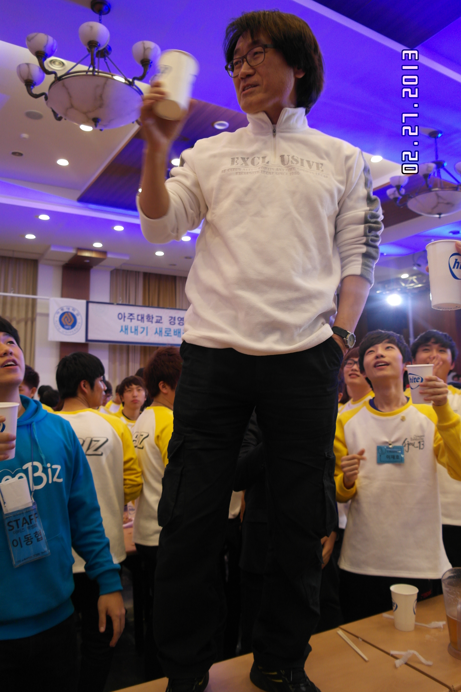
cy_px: 346
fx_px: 519
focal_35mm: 27
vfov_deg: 67.4
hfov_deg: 47.9
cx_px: 230
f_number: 3.5
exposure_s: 1/40
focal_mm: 18
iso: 400
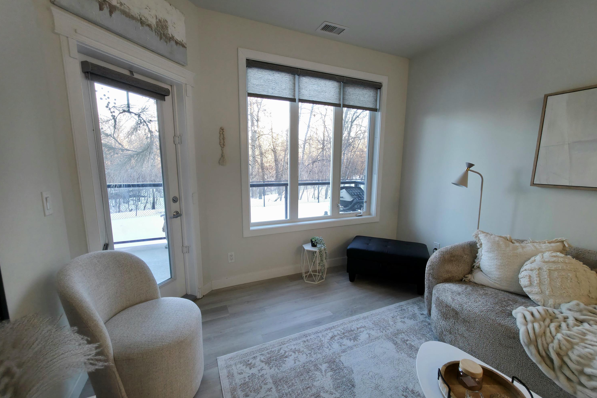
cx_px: 301
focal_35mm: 14
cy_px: 205
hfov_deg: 104.3
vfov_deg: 81.2
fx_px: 232
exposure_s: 1/60.2
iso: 80
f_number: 1.9
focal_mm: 2.2
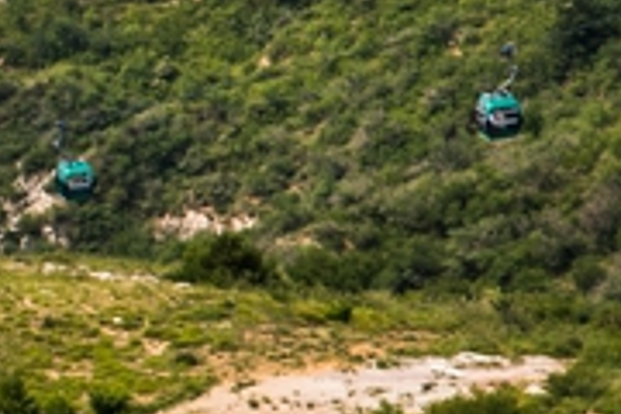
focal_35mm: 420
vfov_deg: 3.3
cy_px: -17
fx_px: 7244
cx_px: -983
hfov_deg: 4.8
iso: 100
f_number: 13
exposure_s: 1/100
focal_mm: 70
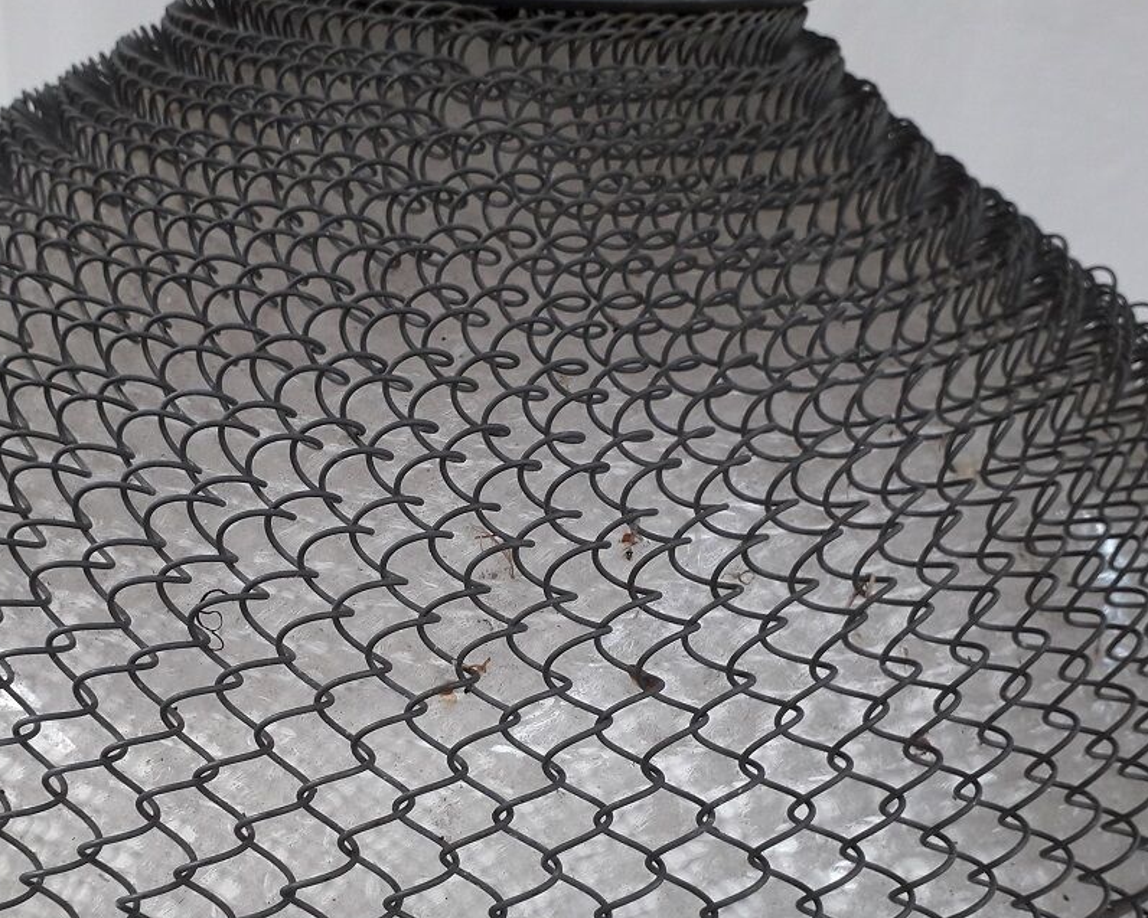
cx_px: 455
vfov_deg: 35.9
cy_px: 654
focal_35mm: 41
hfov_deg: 44.5
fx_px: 1393
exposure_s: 1/100
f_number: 1.9
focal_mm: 3.6
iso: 80
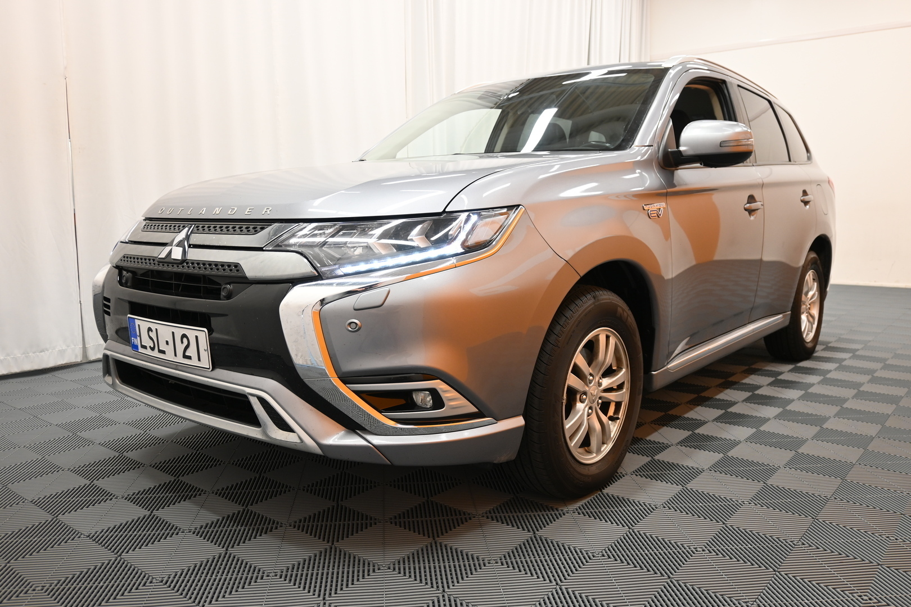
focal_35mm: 29
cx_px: 456
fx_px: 740
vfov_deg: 44.6
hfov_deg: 63.2
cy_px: 304
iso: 280
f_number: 3.8
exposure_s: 1/30
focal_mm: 19.5
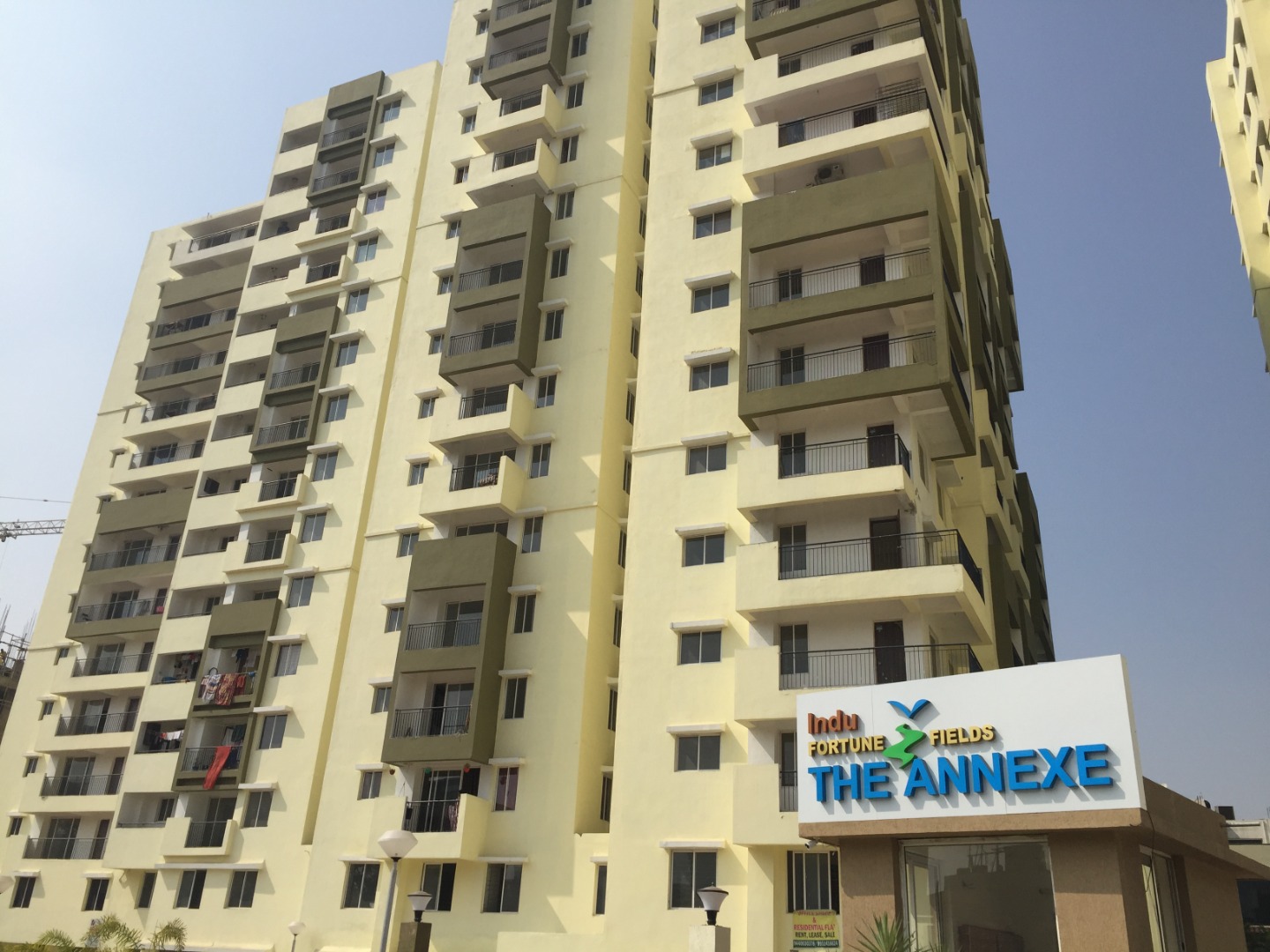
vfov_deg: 48.2
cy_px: 476
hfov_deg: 61.7
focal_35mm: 29
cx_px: 635
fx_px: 1064
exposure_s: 1/3597
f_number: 2.2
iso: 32
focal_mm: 4.15
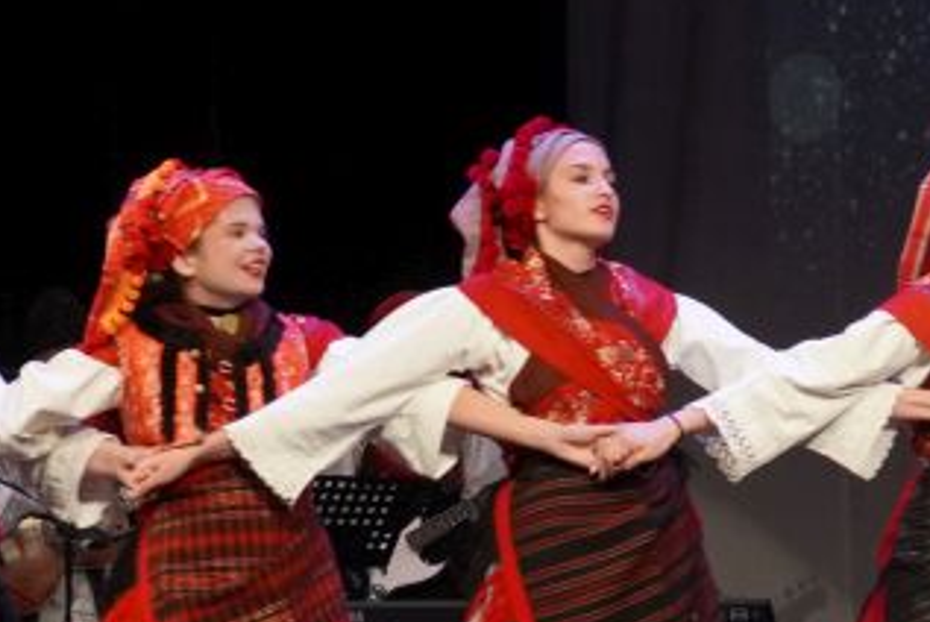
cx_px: 324
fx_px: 6153
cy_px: 666
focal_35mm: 238
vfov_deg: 5.8
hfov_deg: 8.6
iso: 1250
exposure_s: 1/160
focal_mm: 33.9
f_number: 3.5
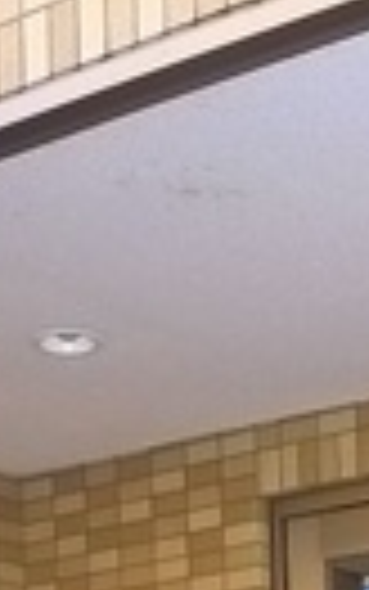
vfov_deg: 13.6
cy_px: 1081
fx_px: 2186
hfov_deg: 9.5
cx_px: 466
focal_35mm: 136
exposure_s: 1/125
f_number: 2.8
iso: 400
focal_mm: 5.1
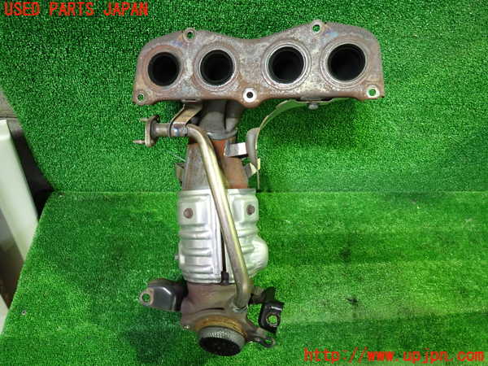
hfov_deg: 69.4
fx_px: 352
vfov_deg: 54.9
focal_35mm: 25
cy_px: 183
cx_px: 244
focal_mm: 4.5
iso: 500
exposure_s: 1/30
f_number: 2
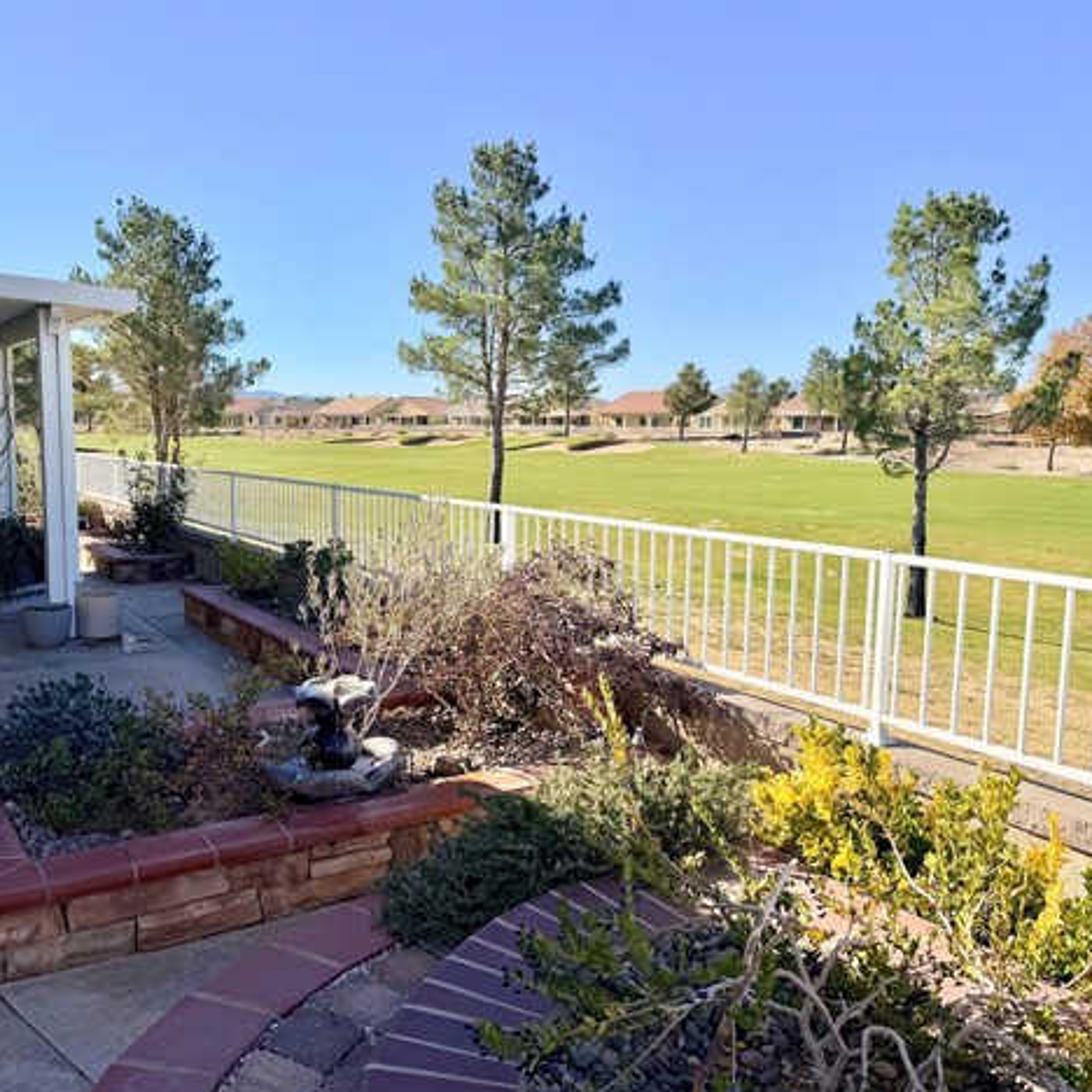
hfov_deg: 54.8
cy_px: 541
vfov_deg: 55.6
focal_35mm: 29
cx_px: 390
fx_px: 1035
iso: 80
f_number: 1.78
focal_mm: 6.76
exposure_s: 1/5714
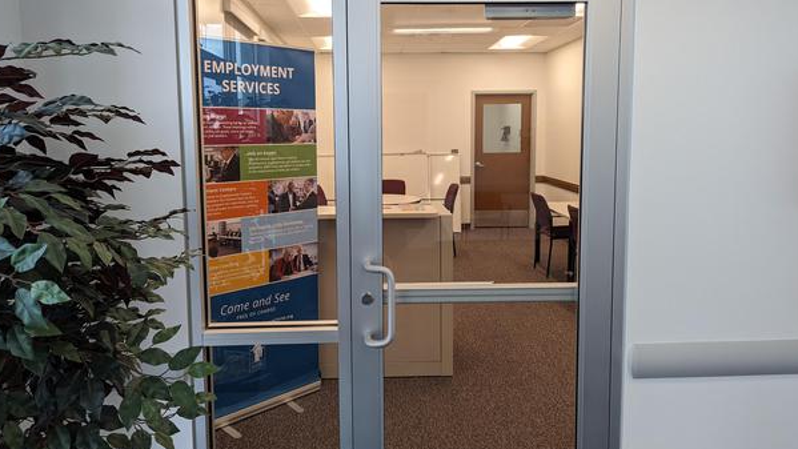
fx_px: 571
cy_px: 181
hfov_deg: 69.9
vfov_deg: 42.7
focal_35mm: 27
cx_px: 395
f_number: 1.85
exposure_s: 1/60
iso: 55
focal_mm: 6.81
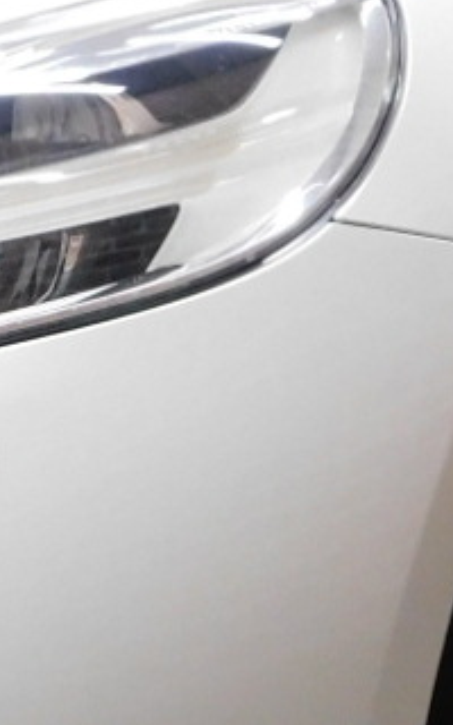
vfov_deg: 17.1
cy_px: 437
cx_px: -45
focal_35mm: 122
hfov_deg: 10.6
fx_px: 2410
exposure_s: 1/30
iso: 360
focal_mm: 4
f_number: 3
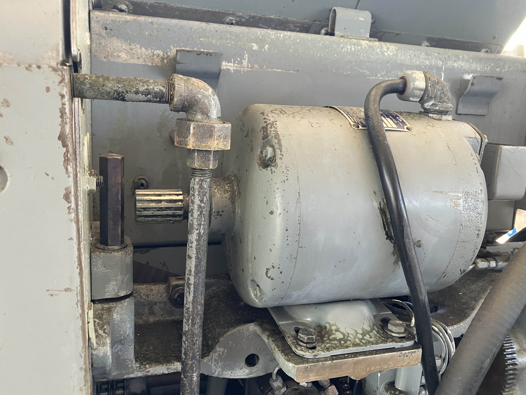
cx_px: 255
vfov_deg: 48.2
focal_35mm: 29
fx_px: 441
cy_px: 203
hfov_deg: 61.6
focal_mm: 3.99
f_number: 1.8
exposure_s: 1/84
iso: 80
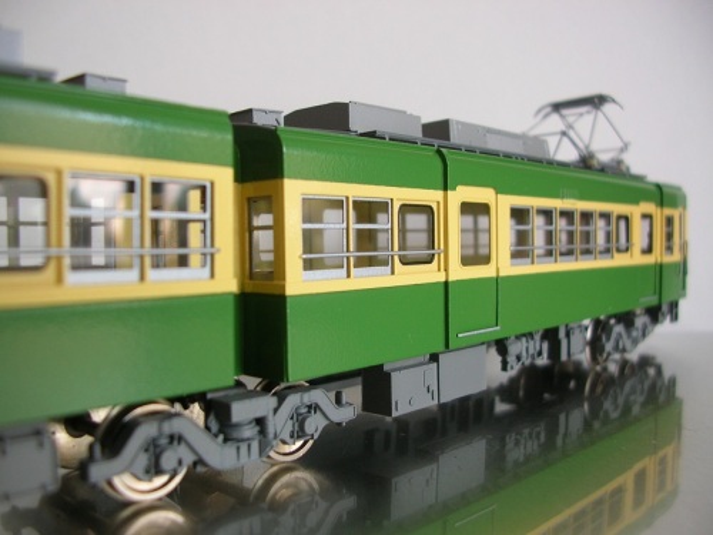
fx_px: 721
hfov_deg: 52.6
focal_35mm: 35
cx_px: 356
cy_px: 268
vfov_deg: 40.7
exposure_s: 1/37.5
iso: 50
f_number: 2.8
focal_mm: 5.8
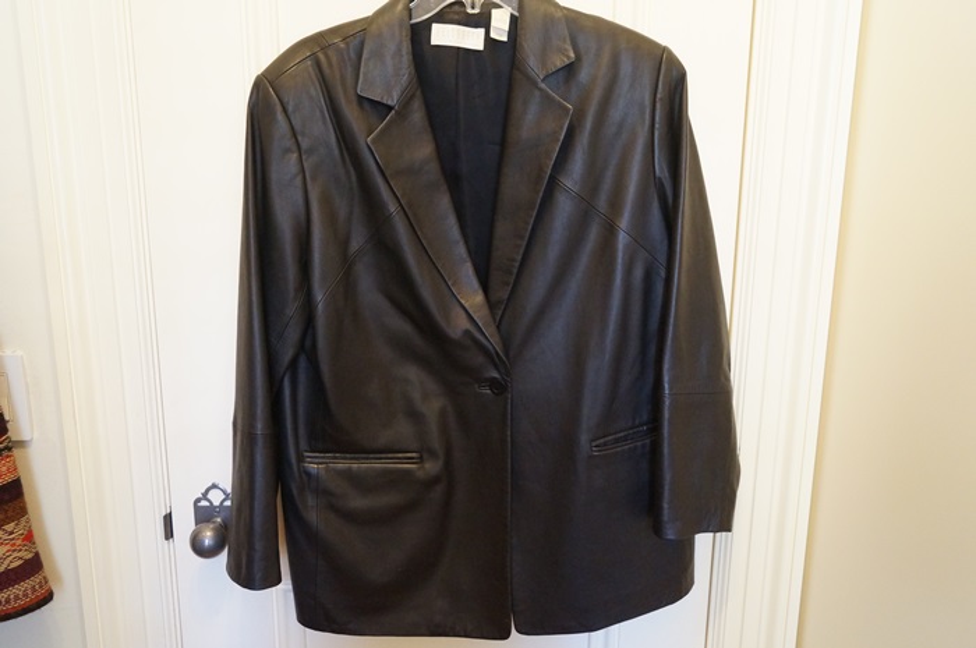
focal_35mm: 30
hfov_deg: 62.0
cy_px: 324
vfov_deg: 43.5
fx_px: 812
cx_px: 488
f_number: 4
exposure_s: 1/60
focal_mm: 20
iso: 2500
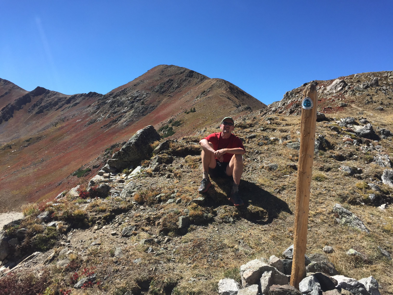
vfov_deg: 48.2
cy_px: 148
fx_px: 329
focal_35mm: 29
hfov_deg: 61.7
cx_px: 196
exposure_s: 1/1464
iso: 32
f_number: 2.2
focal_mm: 4.15
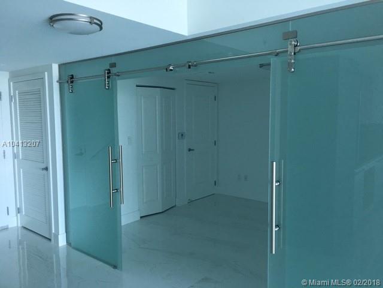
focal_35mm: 29
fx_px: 321
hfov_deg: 61.7
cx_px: 192
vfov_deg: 48.2
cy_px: 144
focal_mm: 4.15
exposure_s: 1/33
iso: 50
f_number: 2.2
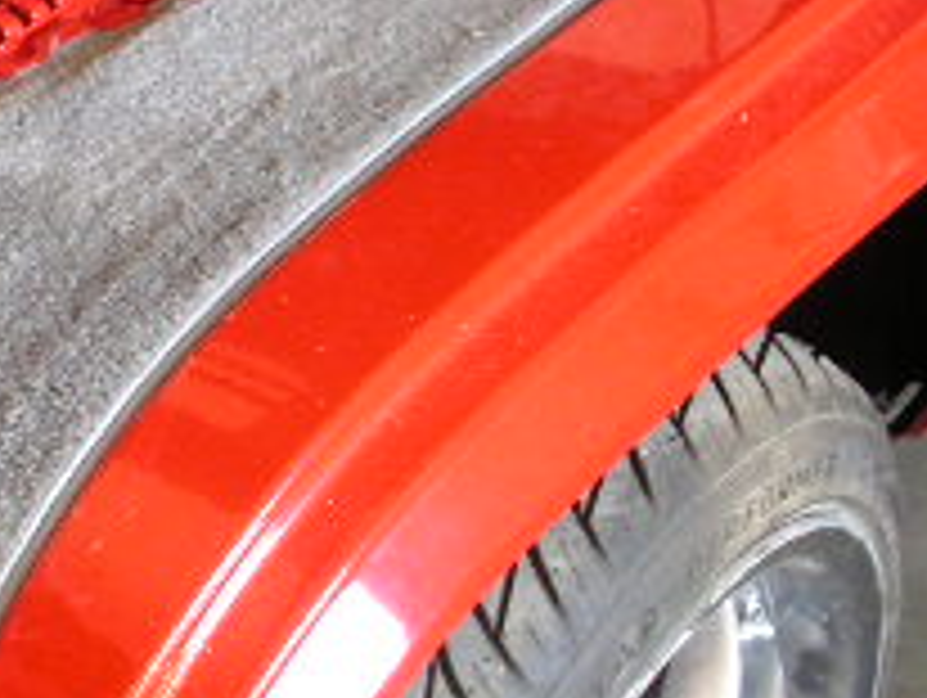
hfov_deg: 16.2
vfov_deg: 12.5
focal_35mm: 118
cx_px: -72
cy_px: 135
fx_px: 3164
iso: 200
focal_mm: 7.8
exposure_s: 1/20
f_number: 2.8
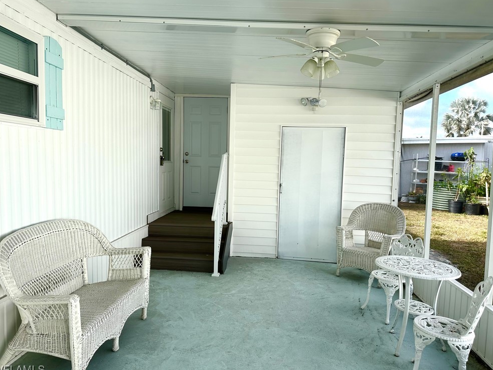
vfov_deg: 54.9
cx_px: 240
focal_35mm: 25
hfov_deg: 69.4
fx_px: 356
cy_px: 188
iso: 80
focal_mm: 6.86
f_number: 1.78
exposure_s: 1/1072
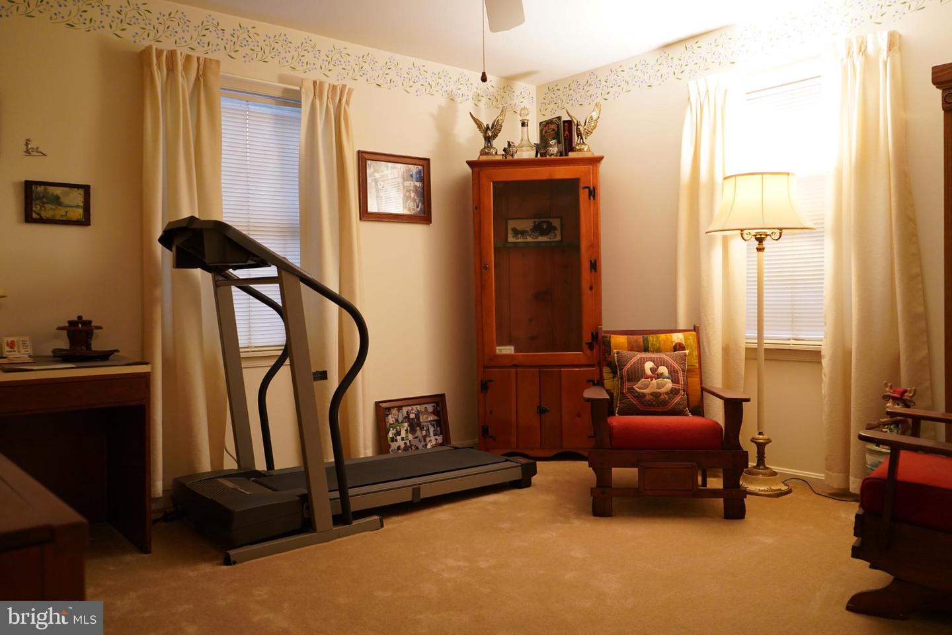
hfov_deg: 65.5
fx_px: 740
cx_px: 476
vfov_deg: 46.4
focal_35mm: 28
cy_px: 318
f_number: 4
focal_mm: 28
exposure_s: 1/60
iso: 2500
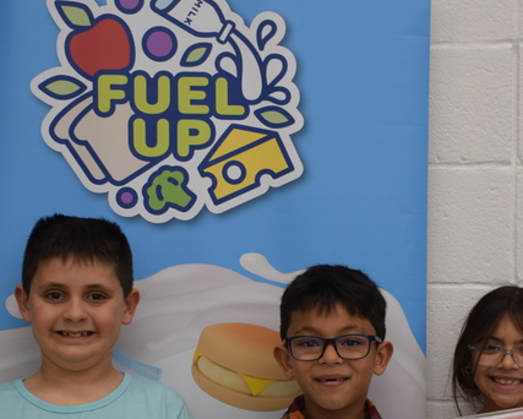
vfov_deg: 18.7
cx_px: 358
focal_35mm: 81
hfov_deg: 23.4
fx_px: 1254
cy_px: 358
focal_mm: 24
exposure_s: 1/80
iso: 400
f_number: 4.5
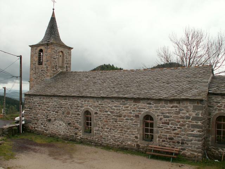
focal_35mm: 35
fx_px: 227
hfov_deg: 52.6
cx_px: 112
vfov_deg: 40.7
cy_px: 84
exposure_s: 1/400
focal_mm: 5.86
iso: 50
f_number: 3.5
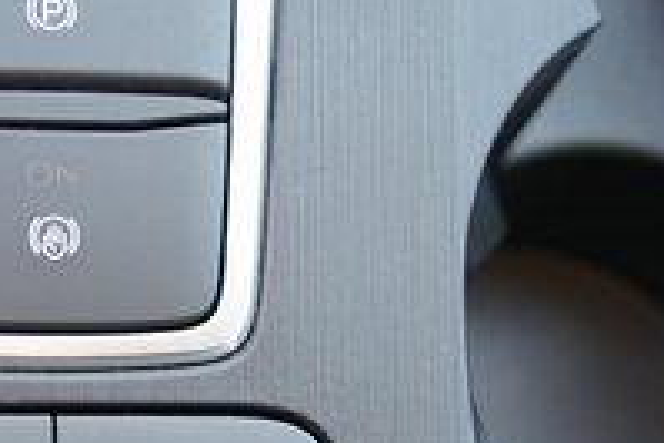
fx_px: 1956
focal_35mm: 106
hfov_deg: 18.9
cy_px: 535
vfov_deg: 12.6
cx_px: 40
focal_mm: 33
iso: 400
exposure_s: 1/60
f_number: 4
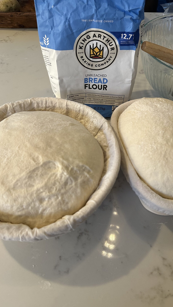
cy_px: 155
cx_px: 100
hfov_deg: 42.8
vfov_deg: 69.9
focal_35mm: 27
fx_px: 220
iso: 200
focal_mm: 6.86
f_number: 1.78
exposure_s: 1/60
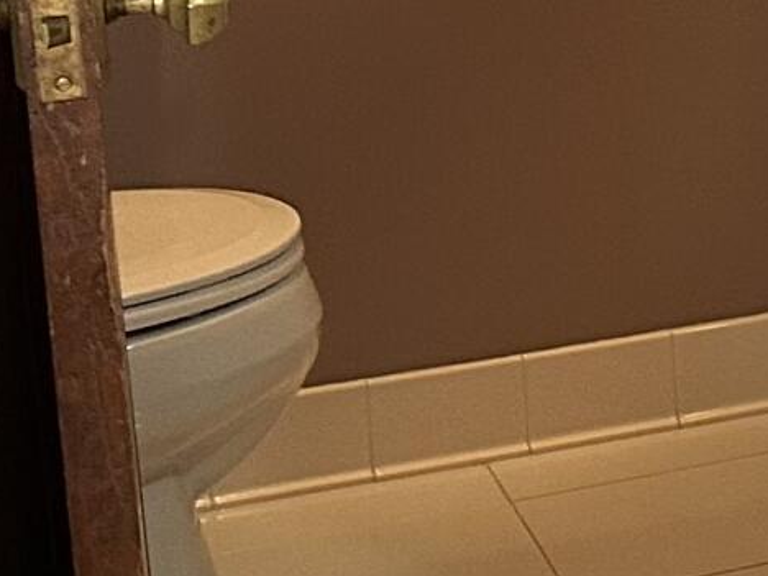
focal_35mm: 154
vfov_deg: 9.5
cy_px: -189
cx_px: 2032
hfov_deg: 10.4
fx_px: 3417
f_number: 1.78
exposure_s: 1/60
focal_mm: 6.86
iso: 250
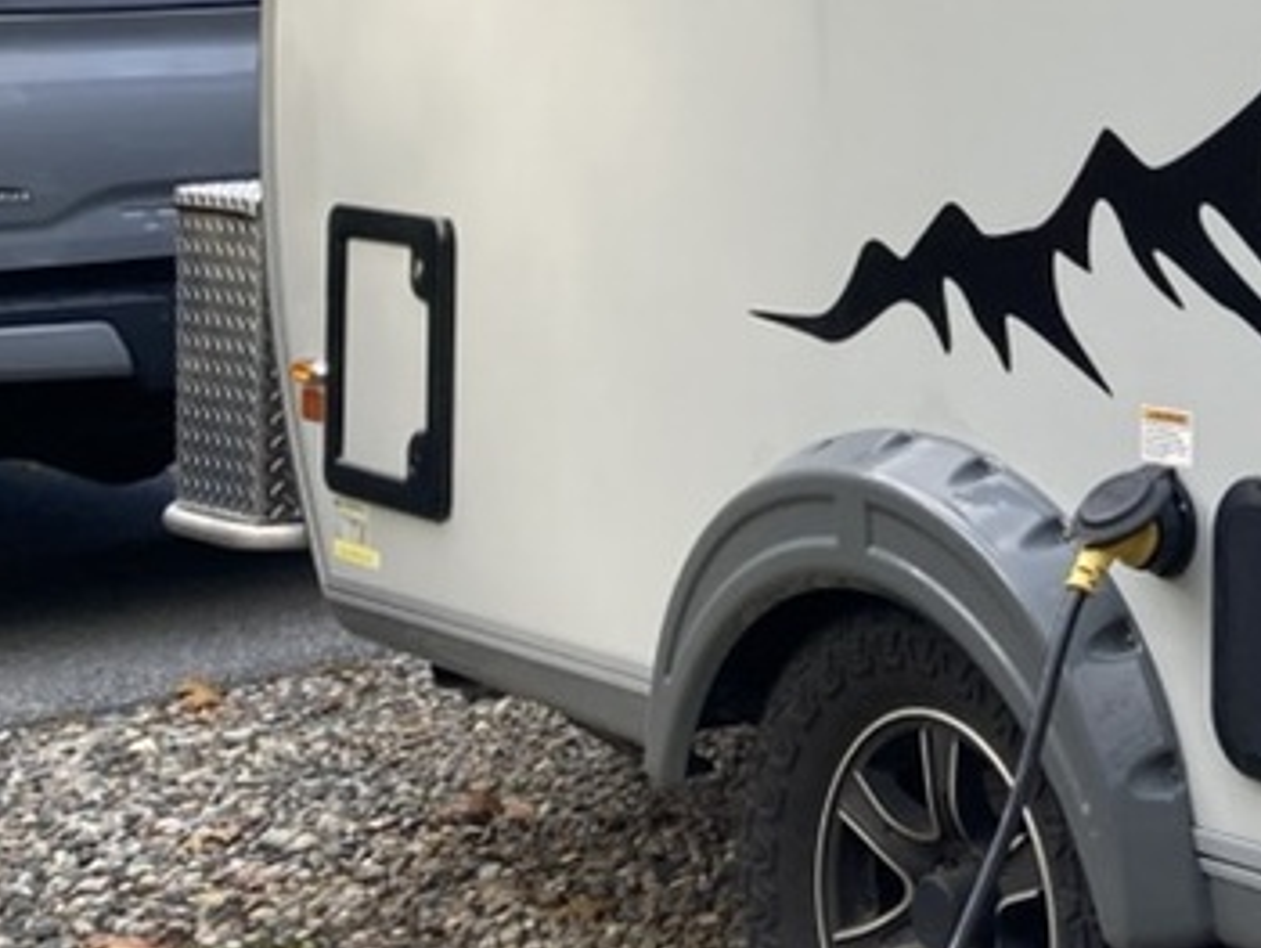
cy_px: -36
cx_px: 1564
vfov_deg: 17.9
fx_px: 2916
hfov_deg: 22.3
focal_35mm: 80
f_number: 1.8
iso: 25
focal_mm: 3.99
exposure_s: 1/121
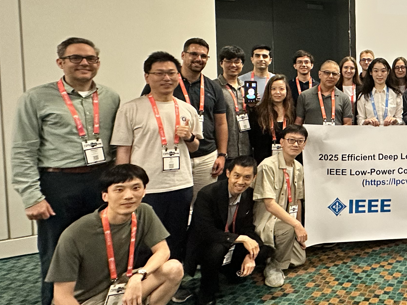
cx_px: 430
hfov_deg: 43.8
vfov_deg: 41.2
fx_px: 400
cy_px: 101
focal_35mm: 34
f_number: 2.2
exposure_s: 1/60
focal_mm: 2.22
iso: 640
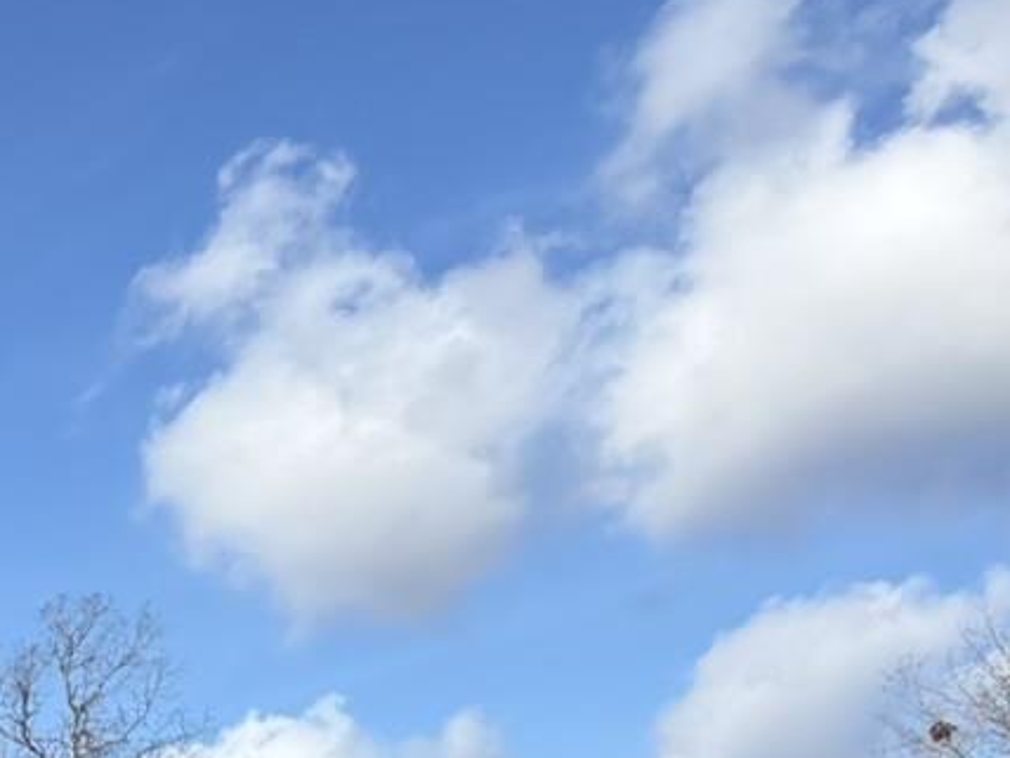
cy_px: 1270
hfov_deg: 19.5
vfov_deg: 18.3
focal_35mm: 67
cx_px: -911
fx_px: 1955
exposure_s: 1/770
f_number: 2.2
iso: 25
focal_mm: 2.22
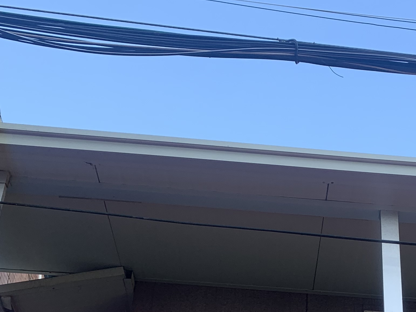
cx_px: 371
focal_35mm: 68
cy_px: 395
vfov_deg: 20.0
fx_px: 817
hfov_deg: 27.6
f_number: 1.8
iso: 25
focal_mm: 4.25
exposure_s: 1/302
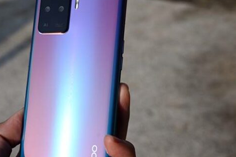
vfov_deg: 21.8
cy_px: 89
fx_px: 406
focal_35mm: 62
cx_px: 74
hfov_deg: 32.1
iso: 100
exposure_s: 1/400
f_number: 7.1
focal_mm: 38
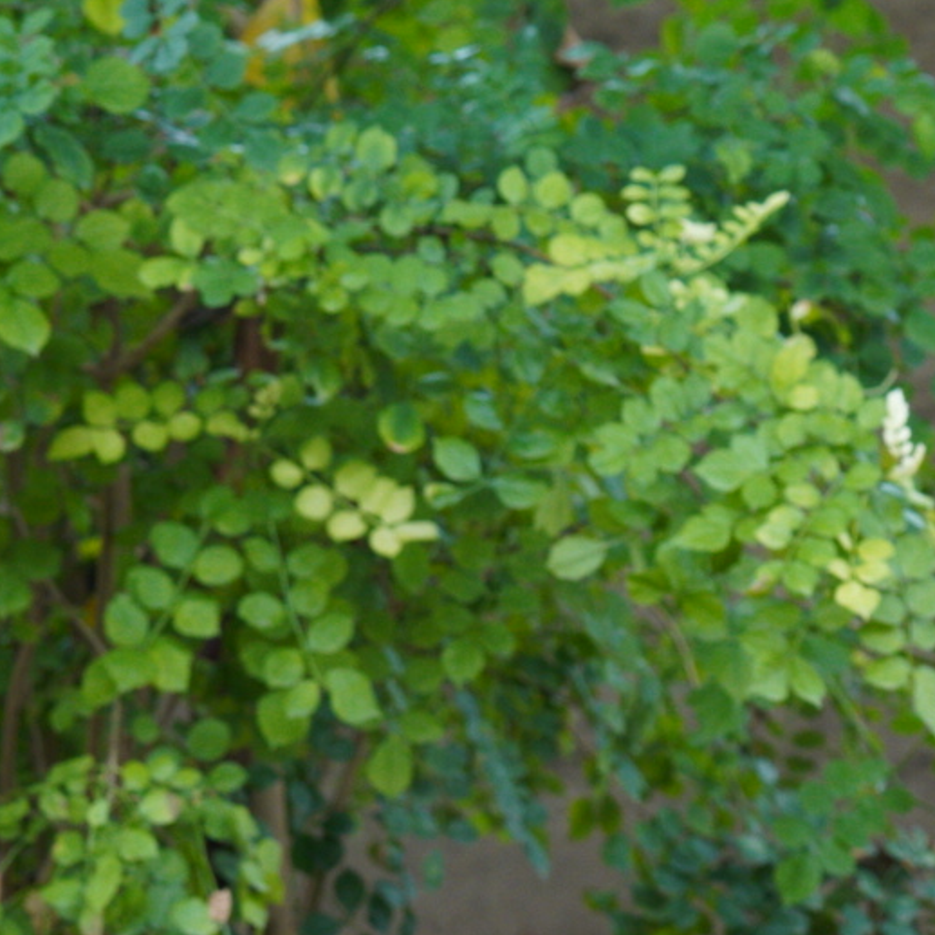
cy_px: 962
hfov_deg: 4.9
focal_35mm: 358
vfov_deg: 4.9
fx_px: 10940
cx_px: 1332
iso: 640
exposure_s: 1/60
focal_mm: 90
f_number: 6.3
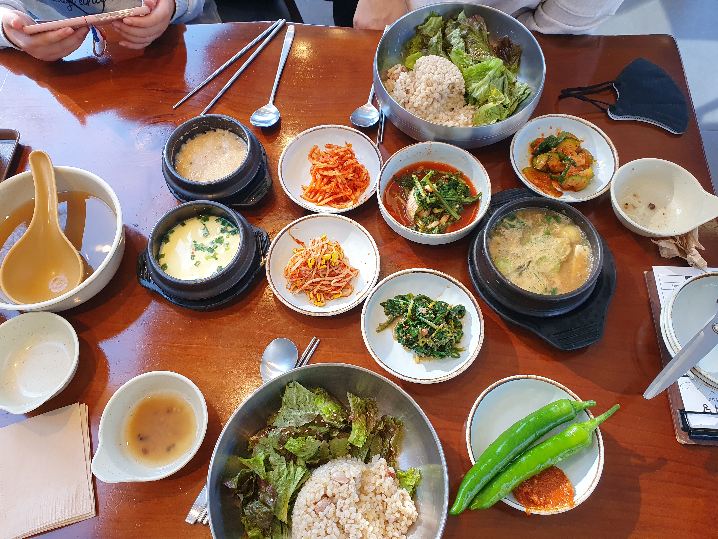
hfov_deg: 67.3
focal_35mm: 26
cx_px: 359
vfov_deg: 53.1
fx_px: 539
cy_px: 270
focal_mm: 4.32
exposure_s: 1/120
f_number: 2.4
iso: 100
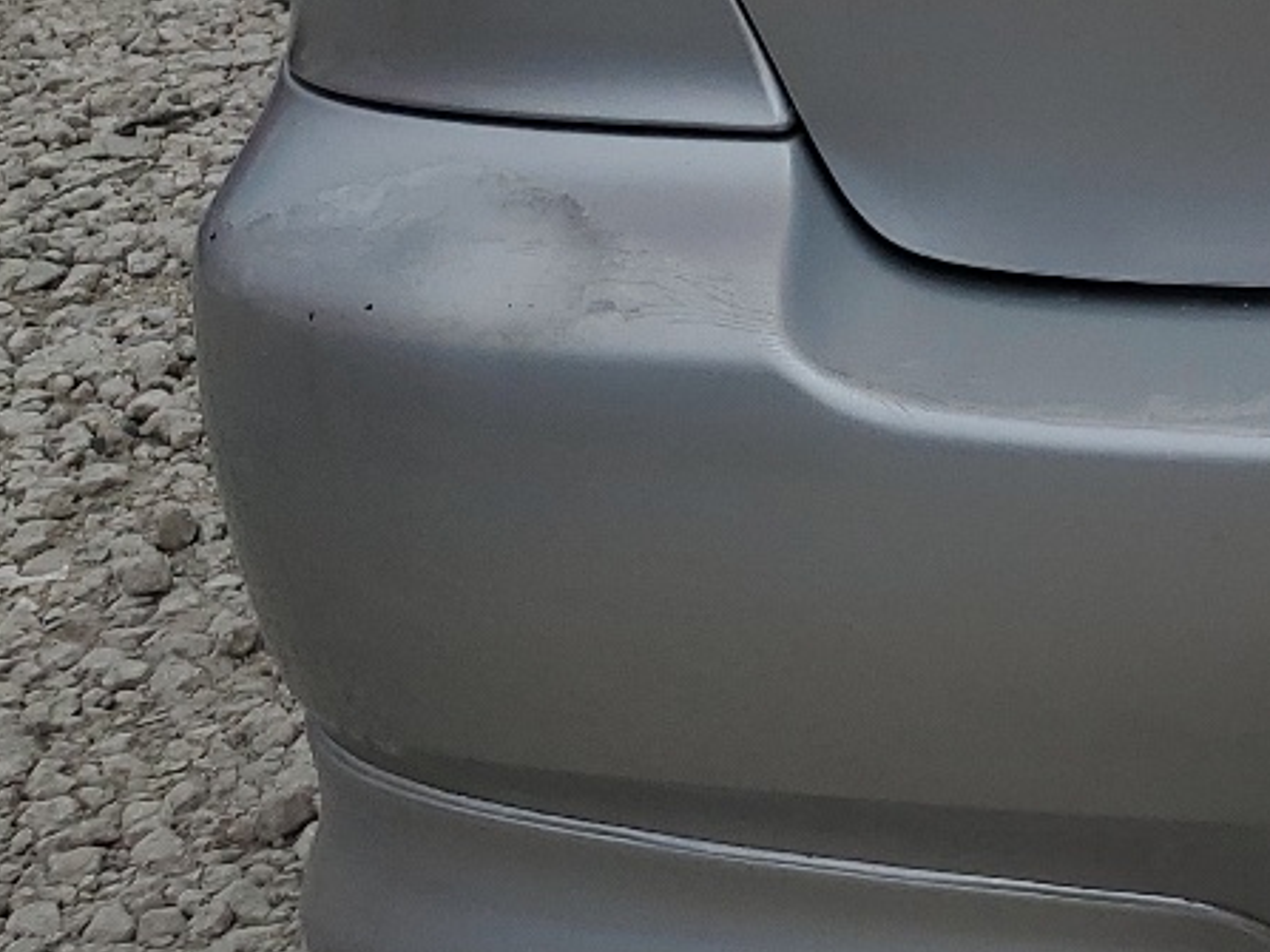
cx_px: 2040
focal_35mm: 93
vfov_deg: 15.2
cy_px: -267
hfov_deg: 18.2
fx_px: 3411
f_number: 1.5
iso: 50
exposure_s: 1/5000
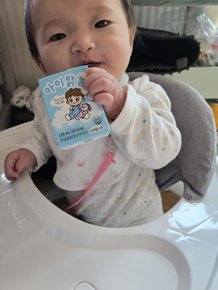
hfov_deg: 58.9
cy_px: 145
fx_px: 193
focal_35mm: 23
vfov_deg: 73.9
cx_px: 109
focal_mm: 5.4
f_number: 1.8
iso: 160
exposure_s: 1/120
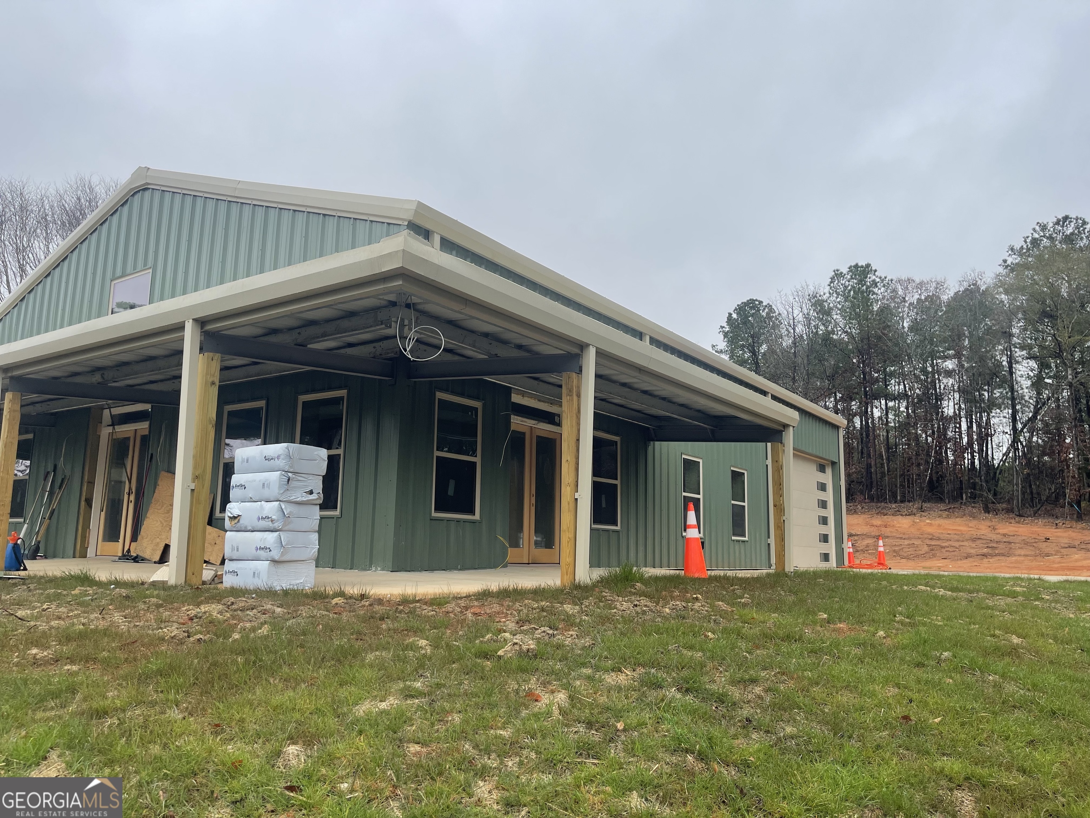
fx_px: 787
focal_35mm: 25
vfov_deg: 54.9
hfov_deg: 69.4
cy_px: 409
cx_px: 545
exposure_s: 1/1795
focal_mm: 5.1
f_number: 1.6
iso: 32
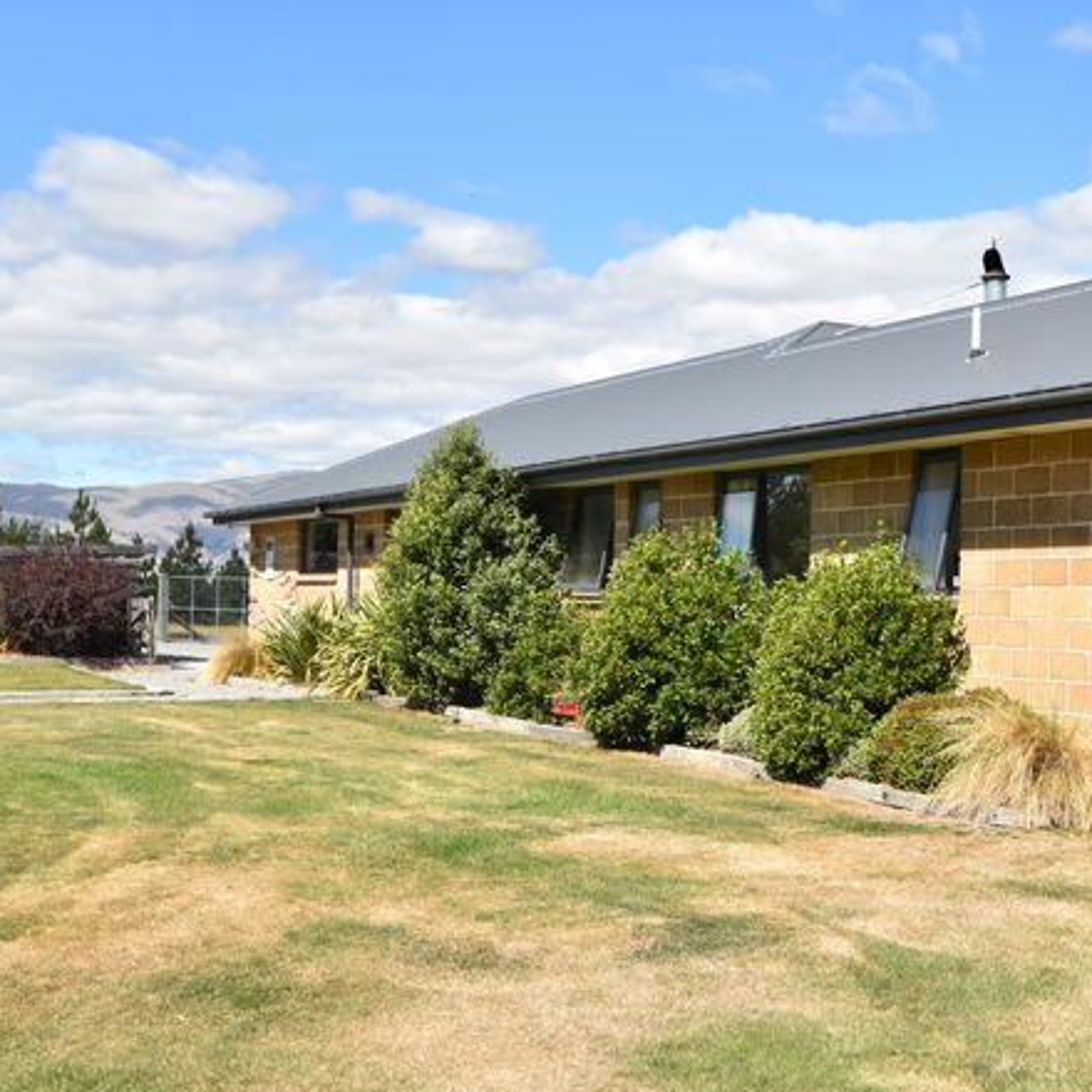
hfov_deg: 33.5
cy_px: 611
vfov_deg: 34.6
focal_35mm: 49
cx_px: 906
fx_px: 1749
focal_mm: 22
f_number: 10
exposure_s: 1/400
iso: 200
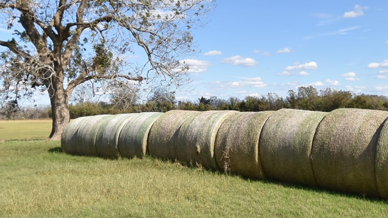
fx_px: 422
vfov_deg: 28.9
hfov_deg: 49.3
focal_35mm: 41
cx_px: 216
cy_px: 86
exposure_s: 1/250
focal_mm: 10
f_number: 8
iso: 100
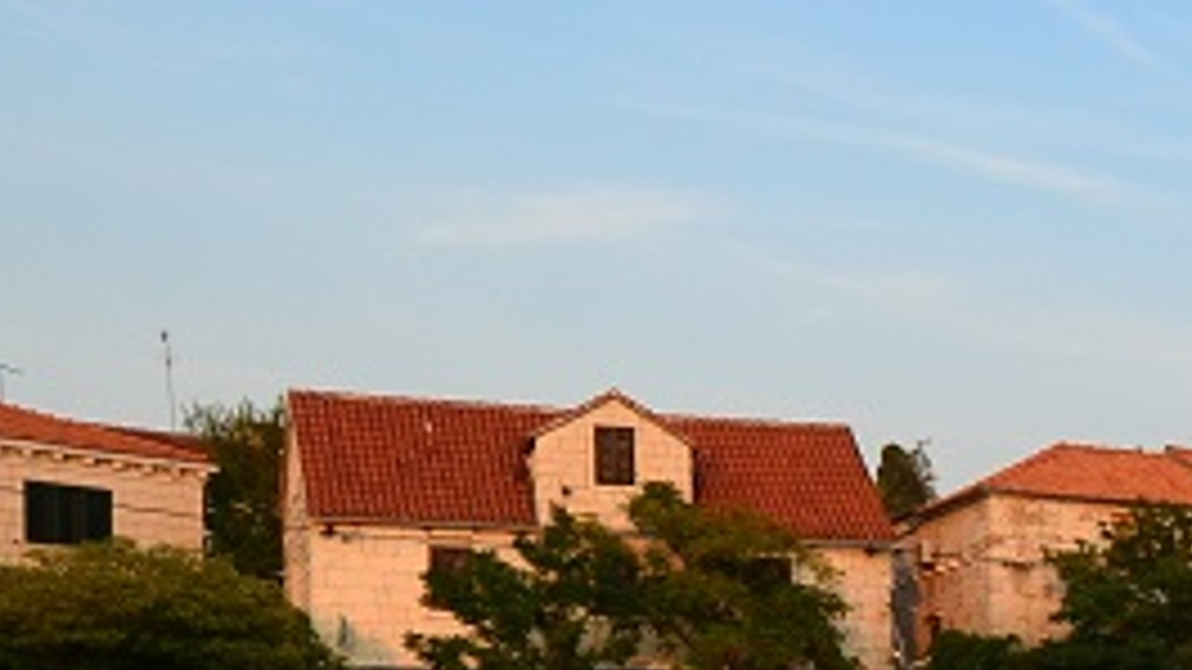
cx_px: 1365
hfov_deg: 26.9
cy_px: 767
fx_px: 2244
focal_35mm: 71
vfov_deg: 16.4
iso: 400
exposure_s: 1/640
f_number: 5.6
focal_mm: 12
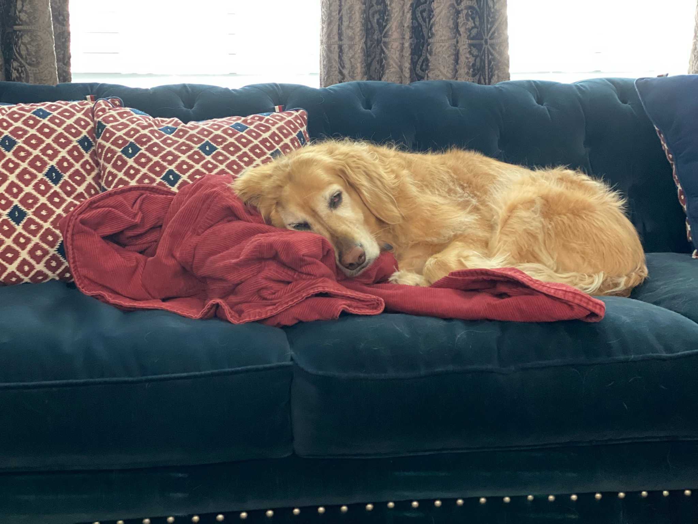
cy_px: 262
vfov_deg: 28.0
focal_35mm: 52
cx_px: 349
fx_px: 1049
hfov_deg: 36.8
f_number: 2
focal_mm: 6
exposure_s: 1/20
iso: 400
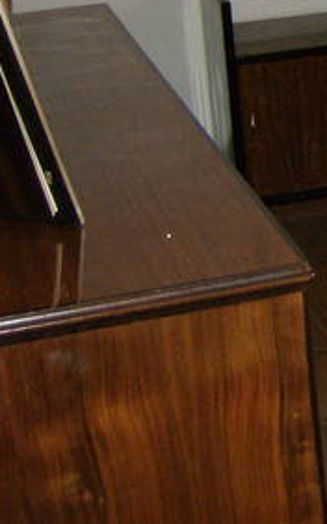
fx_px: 1527
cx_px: 686
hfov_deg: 11.0
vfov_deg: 19.1
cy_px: 50
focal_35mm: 107
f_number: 2.8
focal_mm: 6
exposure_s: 1/60
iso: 200
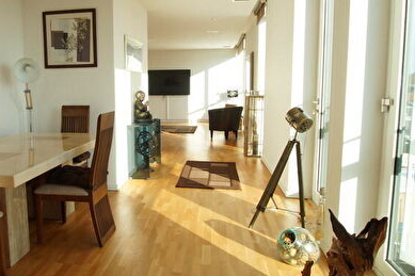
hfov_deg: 66.0
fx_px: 311
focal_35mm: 27
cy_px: 120
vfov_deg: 47.8
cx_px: 147
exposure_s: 1/80
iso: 100
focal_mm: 10
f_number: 6.3
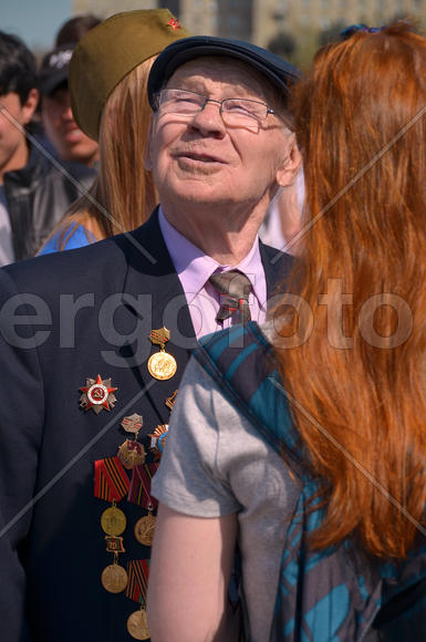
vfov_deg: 14.4
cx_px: 213
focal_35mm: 142
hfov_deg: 9.6
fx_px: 2537
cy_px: 321
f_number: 8
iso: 100
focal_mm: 95
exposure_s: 1/500
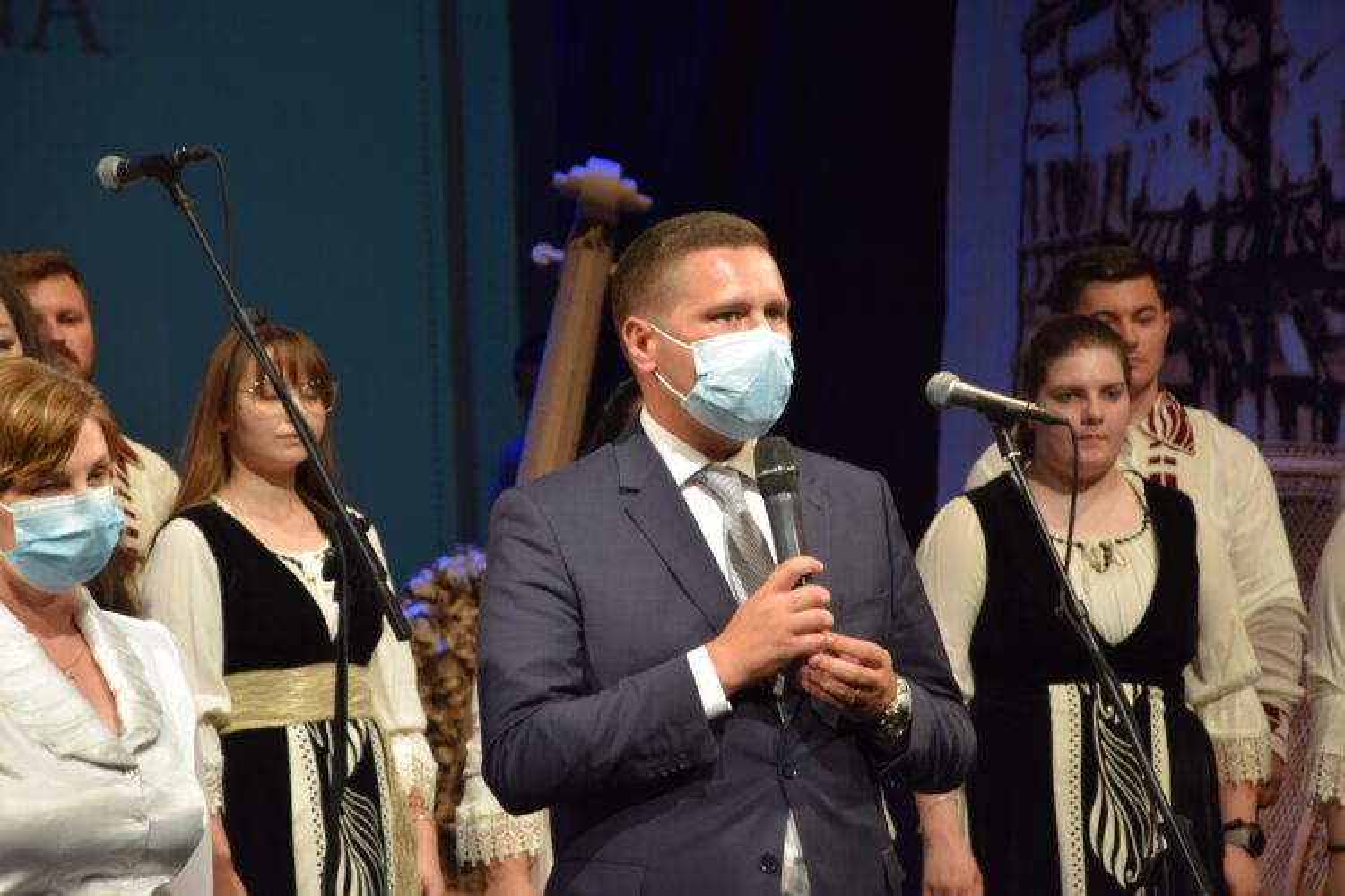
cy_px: 448
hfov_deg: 13.0
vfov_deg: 8.7
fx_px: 5884
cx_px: 672
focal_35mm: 158
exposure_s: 1/60
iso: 800
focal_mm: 105
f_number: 5.6
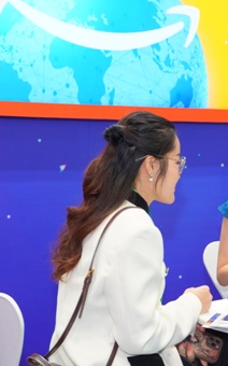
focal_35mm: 96
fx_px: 956
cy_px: 112
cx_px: 228
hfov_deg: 13.4
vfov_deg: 21.5
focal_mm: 40
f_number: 3.2
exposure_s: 1/125
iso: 800
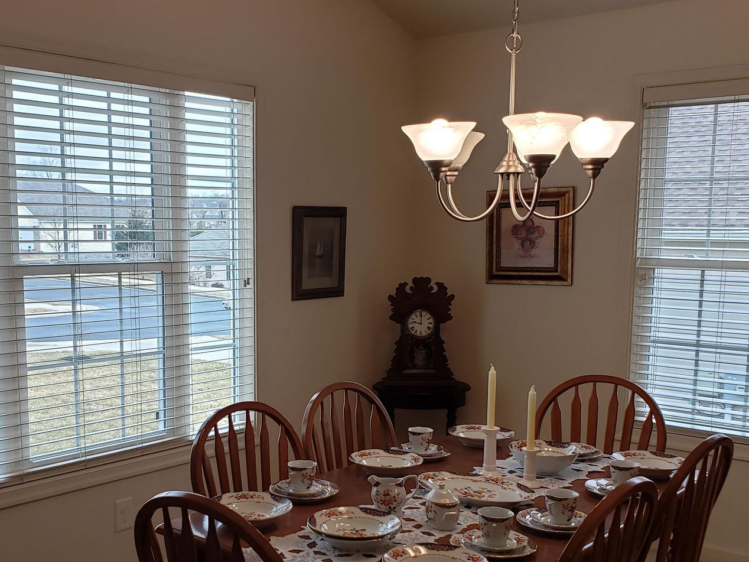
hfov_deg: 44.5
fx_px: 909
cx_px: 291
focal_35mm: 42
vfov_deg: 34.1
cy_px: 356
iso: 100
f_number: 2.4
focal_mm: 4.3
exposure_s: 1/120
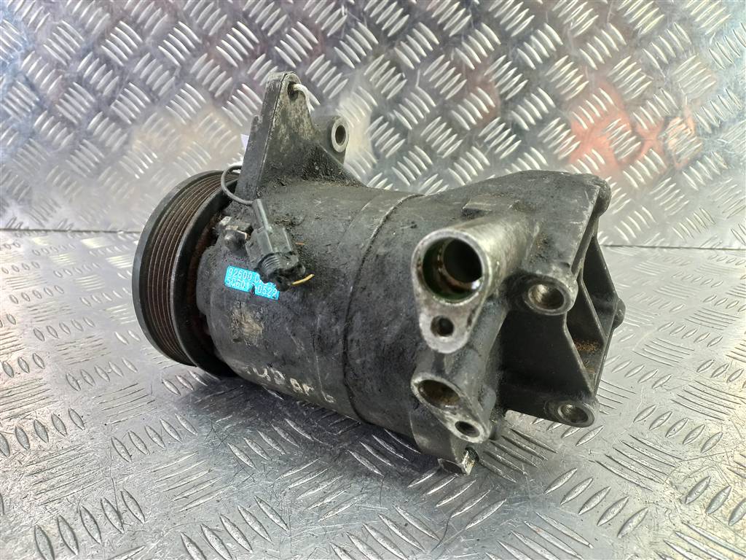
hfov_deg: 69.4
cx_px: 373
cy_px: 280
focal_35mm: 25
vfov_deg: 54.9
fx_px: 539
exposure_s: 1/50
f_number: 1.8
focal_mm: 4.6
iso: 160
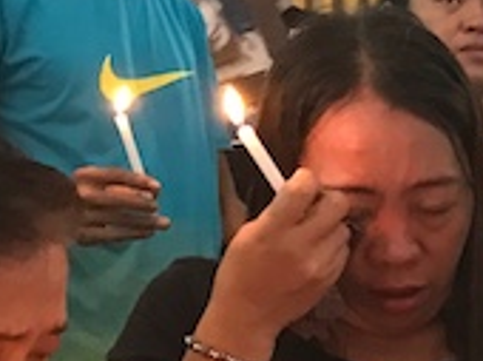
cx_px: 884
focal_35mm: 132
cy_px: 500
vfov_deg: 10.9
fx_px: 1839
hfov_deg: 13.4
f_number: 1.8
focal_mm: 3.99
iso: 100
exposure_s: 1/13
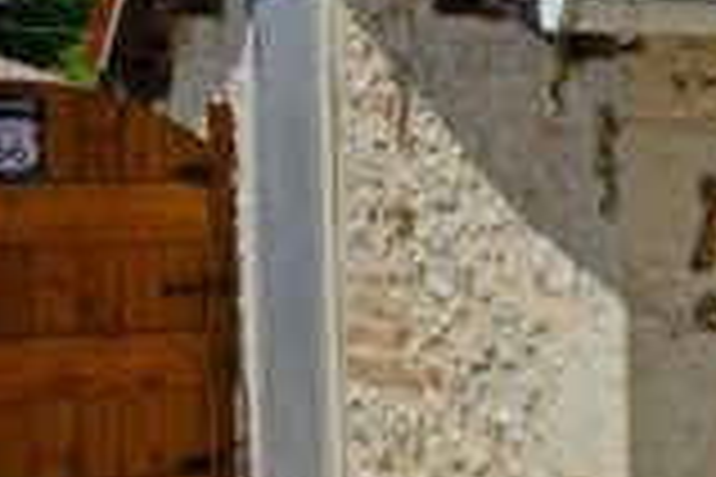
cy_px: 126
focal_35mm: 86
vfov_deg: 15.8
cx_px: 1358
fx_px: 1714
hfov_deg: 17.9
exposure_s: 1/320
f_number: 9
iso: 100
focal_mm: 13
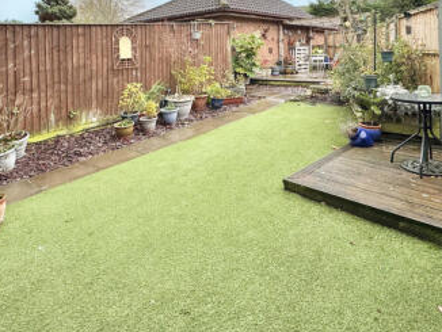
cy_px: 56
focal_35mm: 25
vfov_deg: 50.8
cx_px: 241
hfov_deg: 69.2
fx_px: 319
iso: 50
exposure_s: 1/99
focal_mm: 2.22
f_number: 2.2
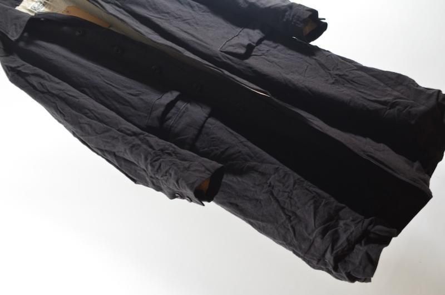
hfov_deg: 33.5
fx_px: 740
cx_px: 222
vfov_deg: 22.5
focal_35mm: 60
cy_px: 148
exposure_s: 1/20
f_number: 6.3
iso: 800
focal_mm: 40
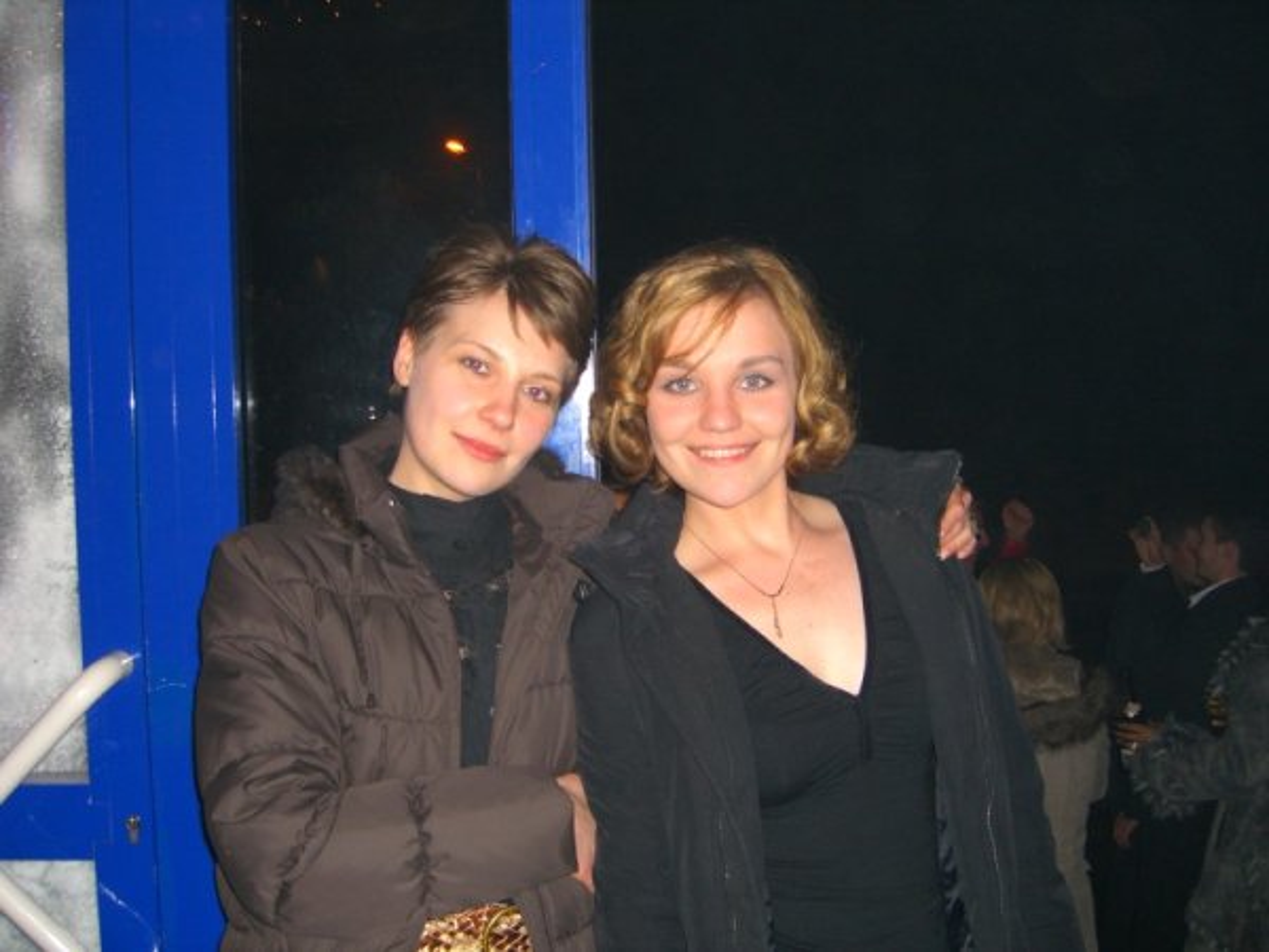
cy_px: 476
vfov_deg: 37.7
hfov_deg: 49.0
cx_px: 634
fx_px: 1393
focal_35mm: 38
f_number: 2.8
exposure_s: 1/60
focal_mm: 7.9
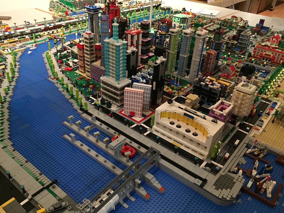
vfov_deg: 48.2
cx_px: 142
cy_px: 106
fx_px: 238
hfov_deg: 61.7
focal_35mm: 29
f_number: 2.2
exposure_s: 1/17
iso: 320
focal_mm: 4.15
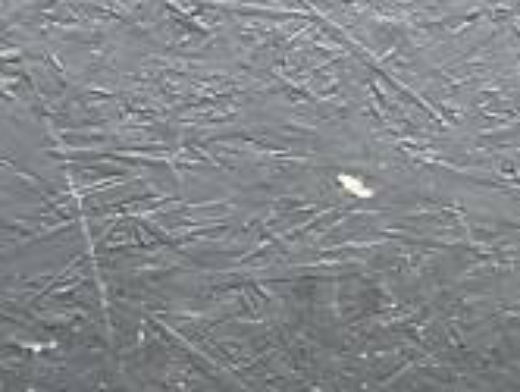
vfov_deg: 13.6
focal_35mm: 100
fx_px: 1504
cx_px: 291
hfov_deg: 19.6
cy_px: 649
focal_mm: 5.1
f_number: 1.6
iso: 50
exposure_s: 1/337
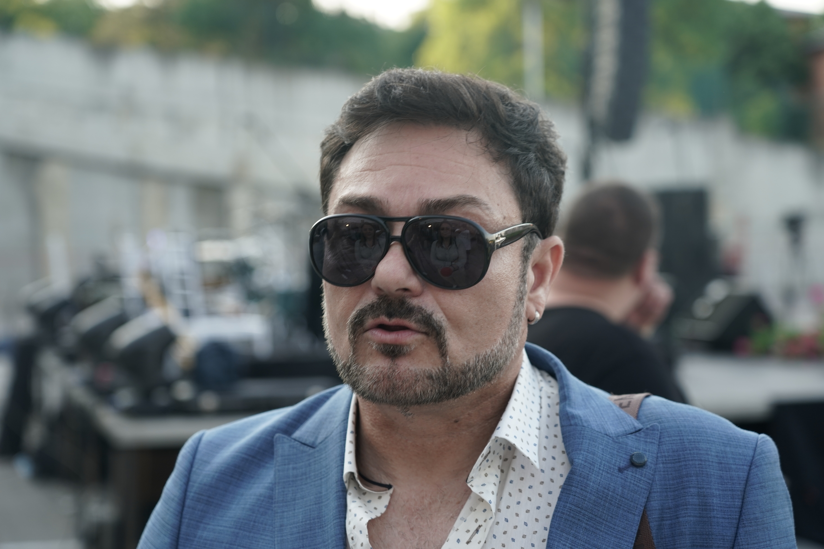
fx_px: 1625
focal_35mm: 71
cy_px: 274
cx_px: 412
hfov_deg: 28.5
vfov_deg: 19.2
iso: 320
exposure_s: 1/200
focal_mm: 71
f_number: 4
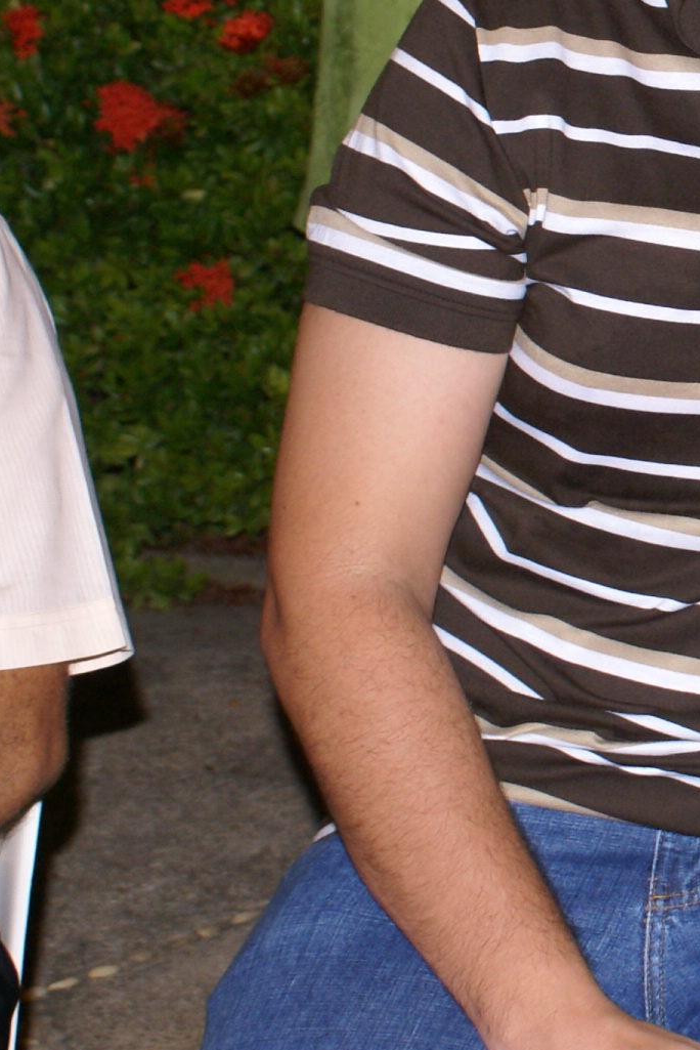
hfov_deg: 9.0
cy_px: 156
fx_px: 4325
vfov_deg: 13.7
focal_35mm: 148
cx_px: 1136
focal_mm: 35
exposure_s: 1/60
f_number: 5.6
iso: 400
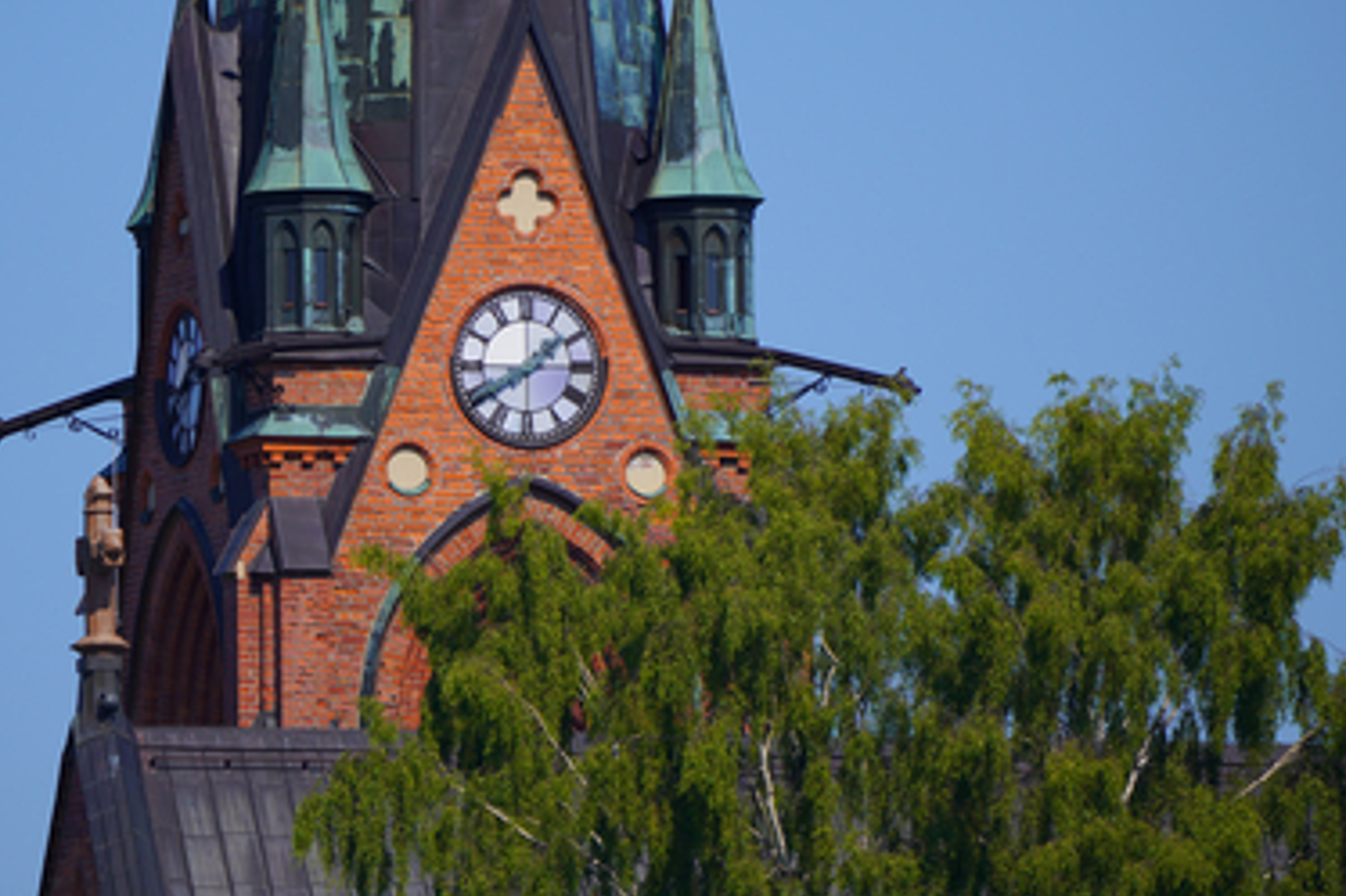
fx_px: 38417
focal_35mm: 1028
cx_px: 551
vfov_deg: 1.3
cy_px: 347
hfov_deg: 2.0
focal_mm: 600
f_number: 6.3
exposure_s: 1/640
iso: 100
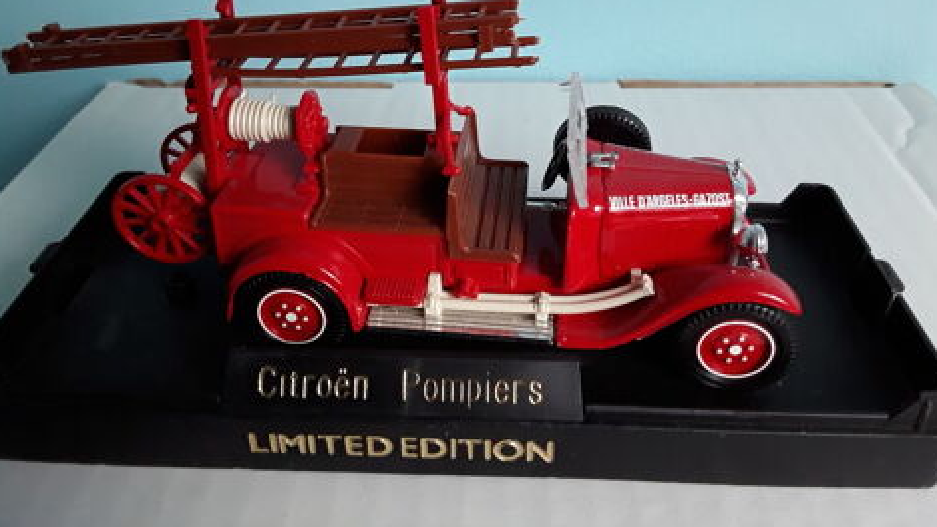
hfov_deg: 64.3
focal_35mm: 30
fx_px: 745
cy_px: 175
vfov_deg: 38.5
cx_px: 471
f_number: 1.9
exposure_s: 1/33
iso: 125
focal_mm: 2.91
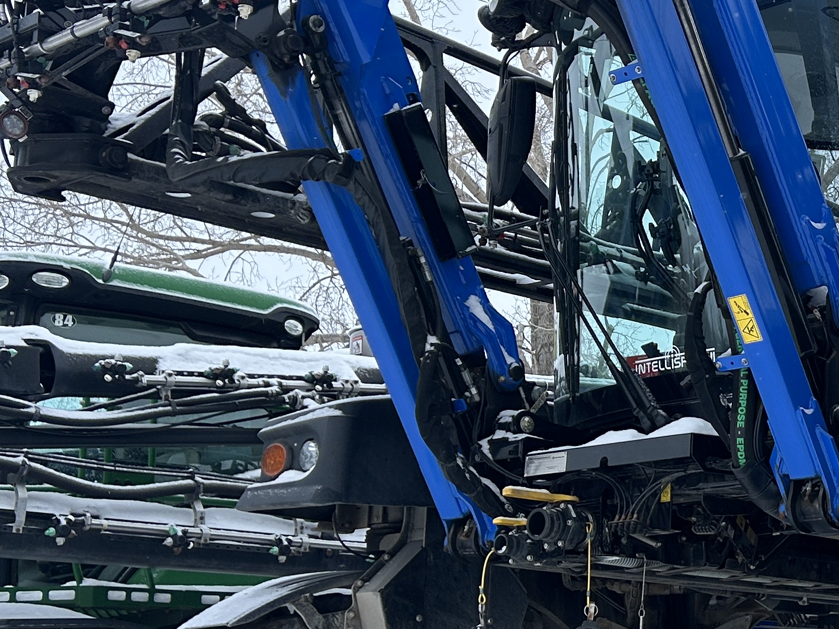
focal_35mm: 74
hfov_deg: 24.3
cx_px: 967
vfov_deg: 19.9
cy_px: 363
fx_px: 1793
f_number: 1.5
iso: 50
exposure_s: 1/1209
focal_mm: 5.7
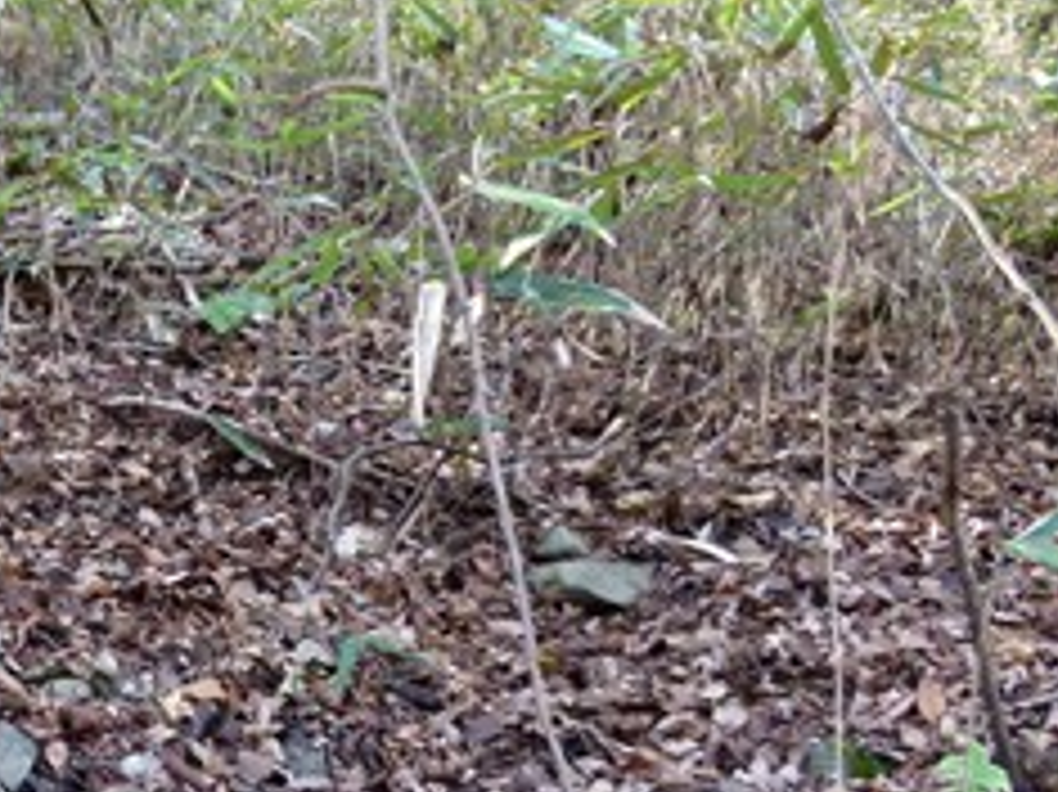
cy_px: 544
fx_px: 1558
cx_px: 149
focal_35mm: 51
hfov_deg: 35.7
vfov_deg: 28.3
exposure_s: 1/60
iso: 200
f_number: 2.8
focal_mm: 4.5
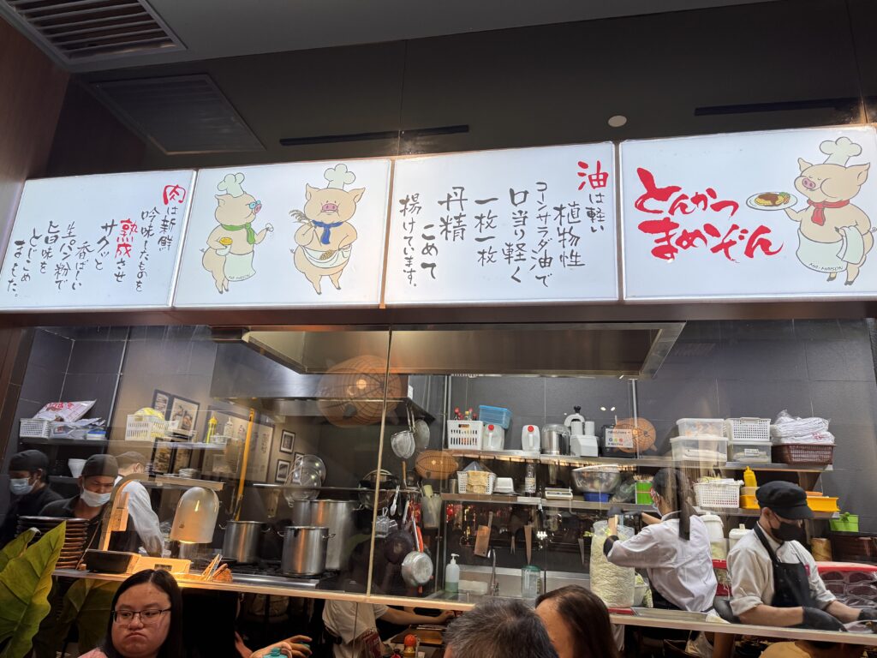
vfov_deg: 56.8
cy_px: 329
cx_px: 438
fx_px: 608
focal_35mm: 24
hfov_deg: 71.6
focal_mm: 6.76
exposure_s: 1/60
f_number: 1.78
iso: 320
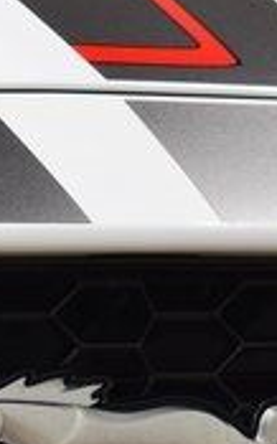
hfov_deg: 2.8
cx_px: -58
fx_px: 5643
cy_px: 552
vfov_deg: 4.5
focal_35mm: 466
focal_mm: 52
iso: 400
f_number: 6.3
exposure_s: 1/15
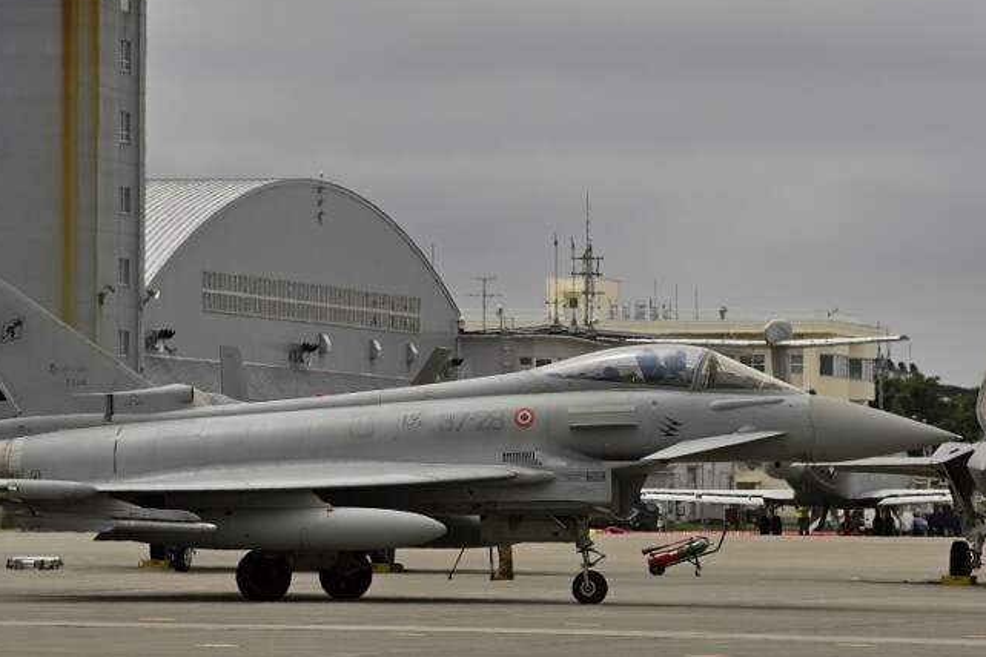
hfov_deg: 7.4
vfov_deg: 4.9
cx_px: 409
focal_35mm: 279
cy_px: 280
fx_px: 7641
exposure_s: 1/800
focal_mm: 175
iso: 100
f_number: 9
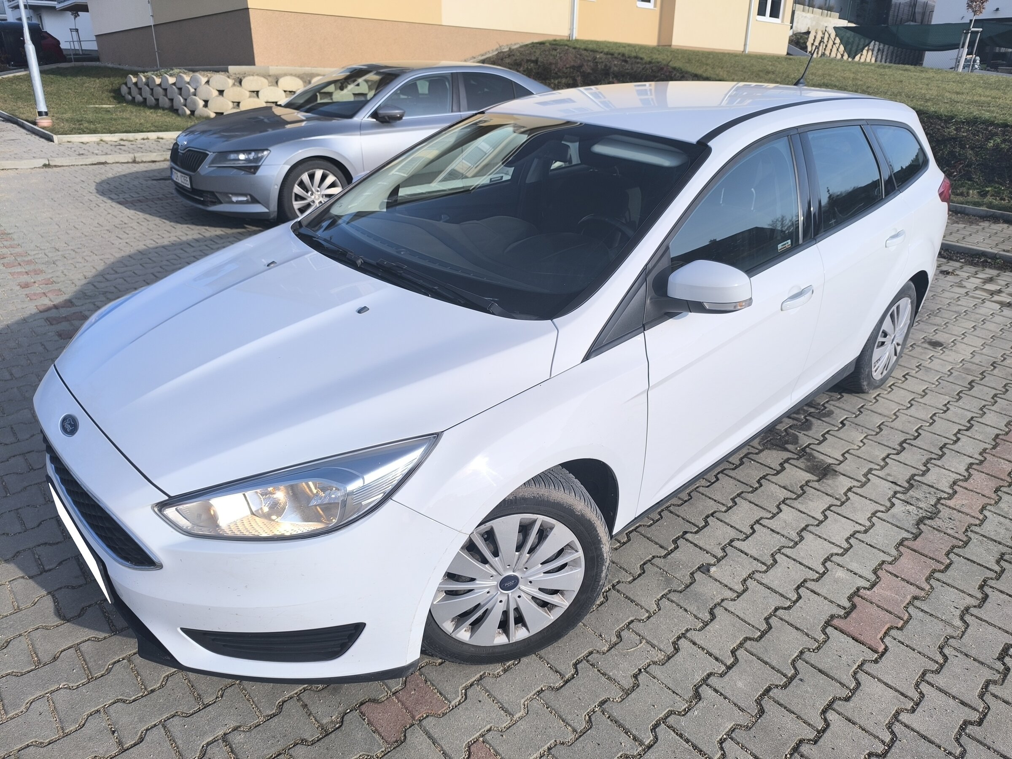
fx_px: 672
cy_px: 380
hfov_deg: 73.9
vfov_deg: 58.9
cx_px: 506
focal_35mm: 23
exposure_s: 1/927
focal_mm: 6.14
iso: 50
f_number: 1.65
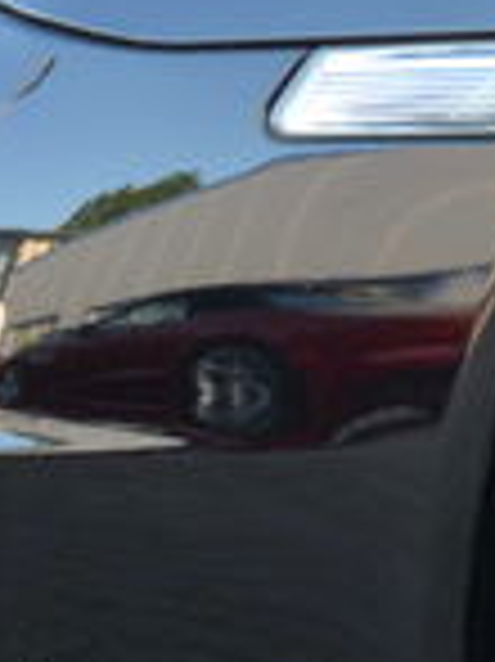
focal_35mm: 165
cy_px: 540
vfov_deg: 11.9
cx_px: 1350
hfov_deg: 8.0
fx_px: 3151
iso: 360
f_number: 5.6
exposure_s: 1/60
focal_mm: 22
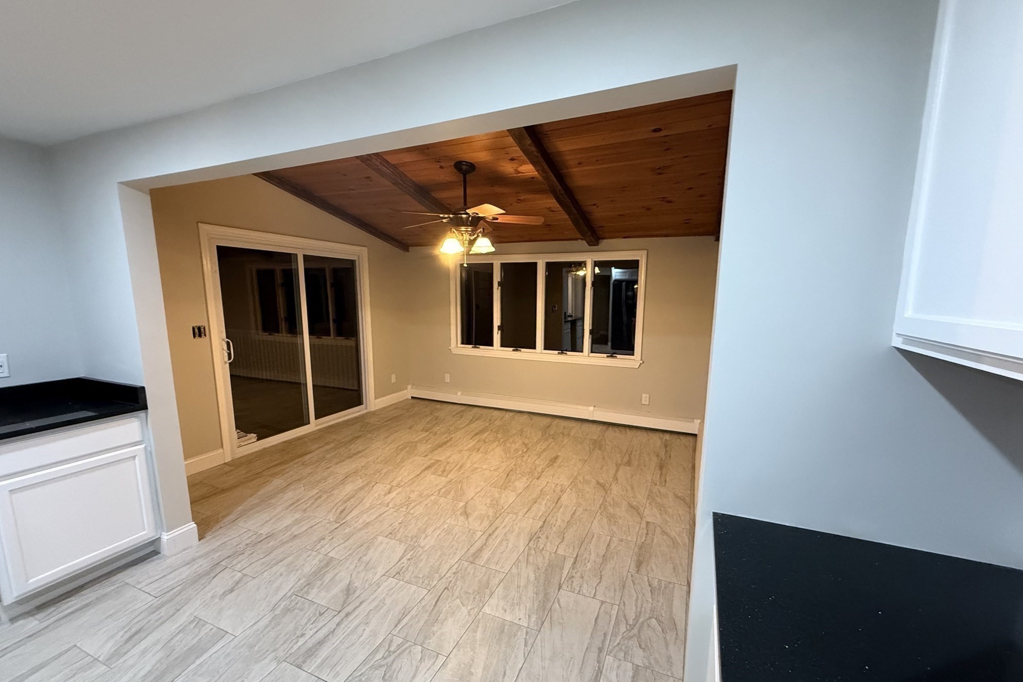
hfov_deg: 100.4
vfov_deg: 77.2
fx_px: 426
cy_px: 363
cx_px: 519
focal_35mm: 15
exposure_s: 1/60
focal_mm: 2.22
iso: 640
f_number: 2.2
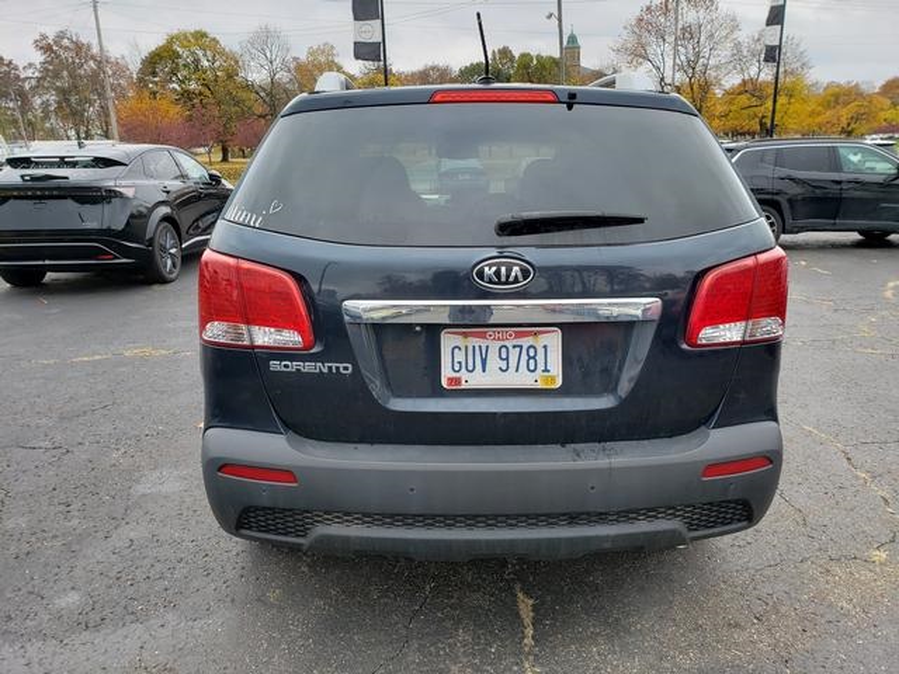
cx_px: 450
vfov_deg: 53.1
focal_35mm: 26
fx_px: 675
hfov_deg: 67.3
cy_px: 337
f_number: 2.4
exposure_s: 1/193
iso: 50
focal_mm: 4.3
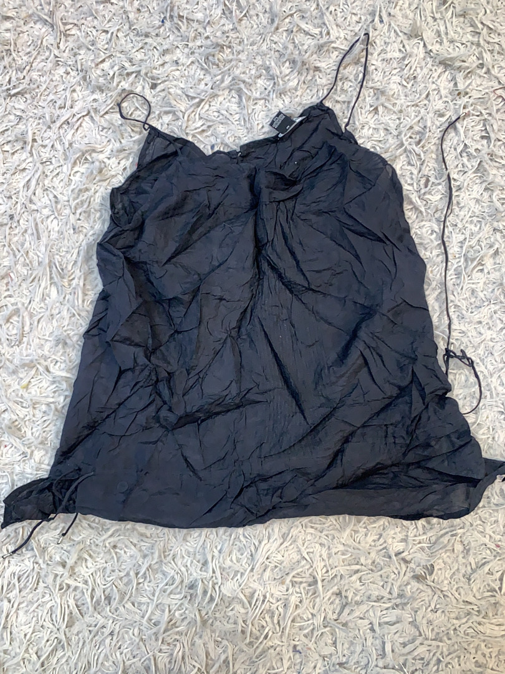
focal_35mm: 26
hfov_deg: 53.1
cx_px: 252
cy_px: 337
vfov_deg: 67.3
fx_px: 506
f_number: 1.8
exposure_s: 1/100
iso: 80
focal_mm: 4.25
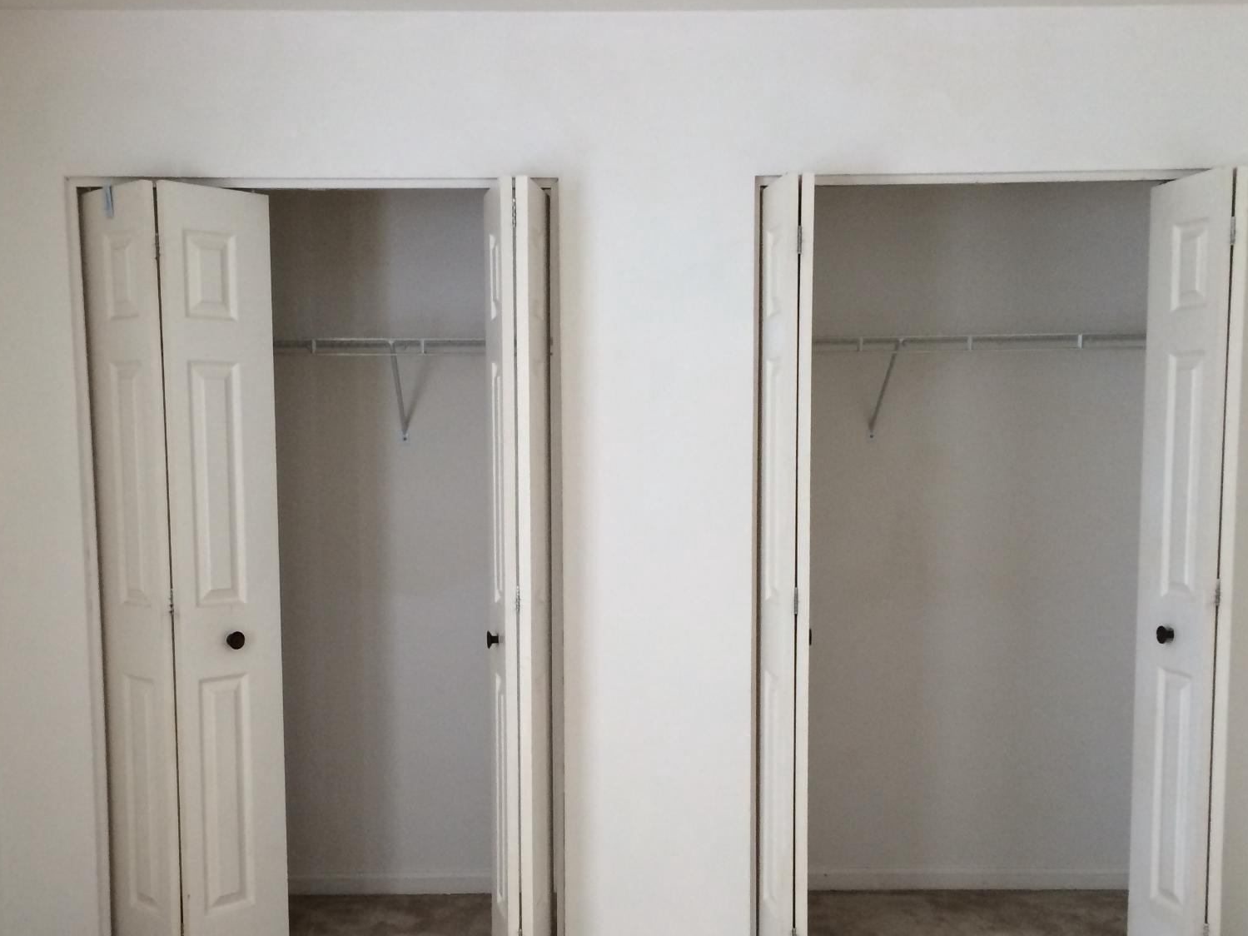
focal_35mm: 41
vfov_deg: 34.8
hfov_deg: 45.7
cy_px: 616
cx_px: 564
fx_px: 1478
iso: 100
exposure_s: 1/30
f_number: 2.2
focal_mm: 4.12
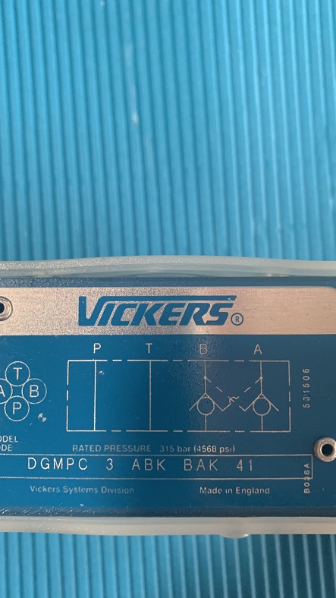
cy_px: 301
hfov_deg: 40.1
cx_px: 156
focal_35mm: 29
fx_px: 460
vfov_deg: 66.1
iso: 400
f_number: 1.8
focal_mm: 4.25
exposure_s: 1/53
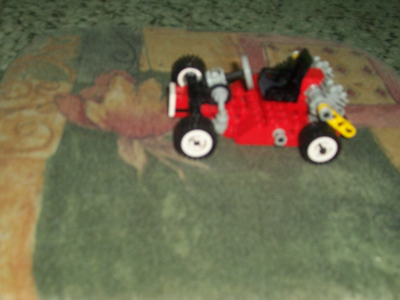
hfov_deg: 44.8
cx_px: 200
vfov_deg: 34.3
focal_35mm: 42
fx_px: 485
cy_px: 150
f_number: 3
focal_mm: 7
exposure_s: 1/2
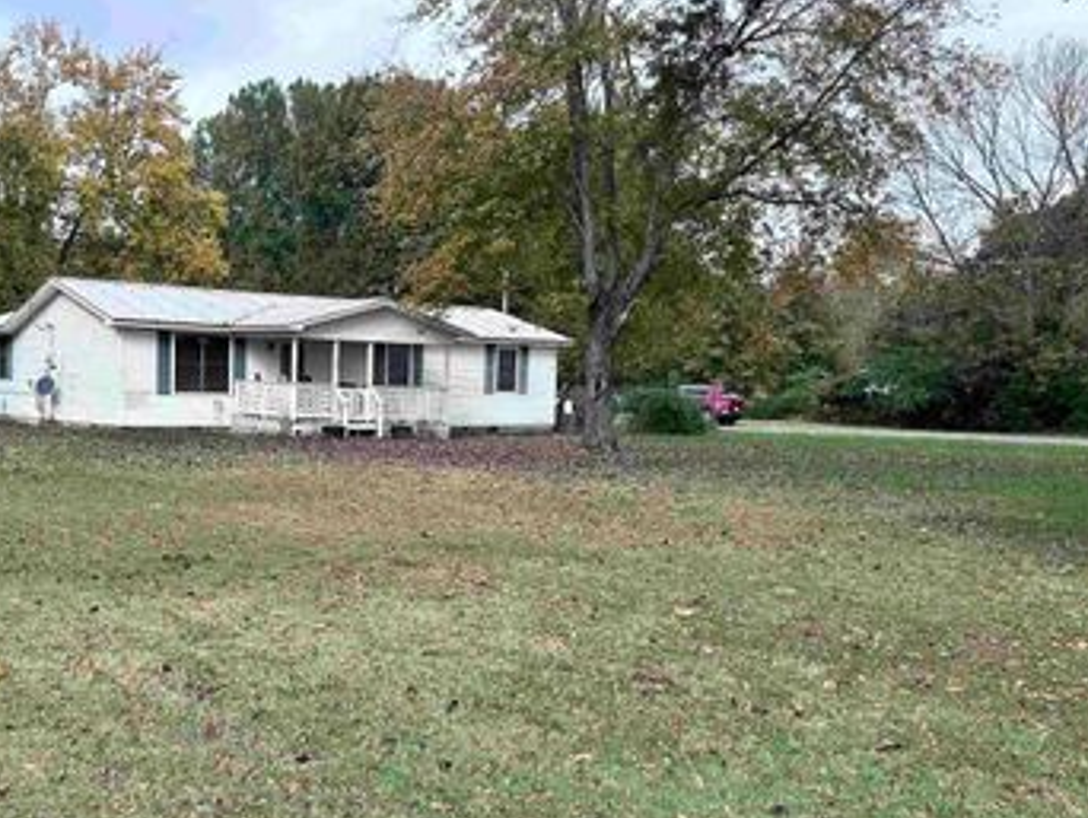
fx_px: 1195
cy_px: 482
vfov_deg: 37.6
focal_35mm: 38
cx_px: 347
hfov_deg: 48.0
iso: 50
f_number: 1.5
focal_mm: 5.7
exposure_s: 1/1009
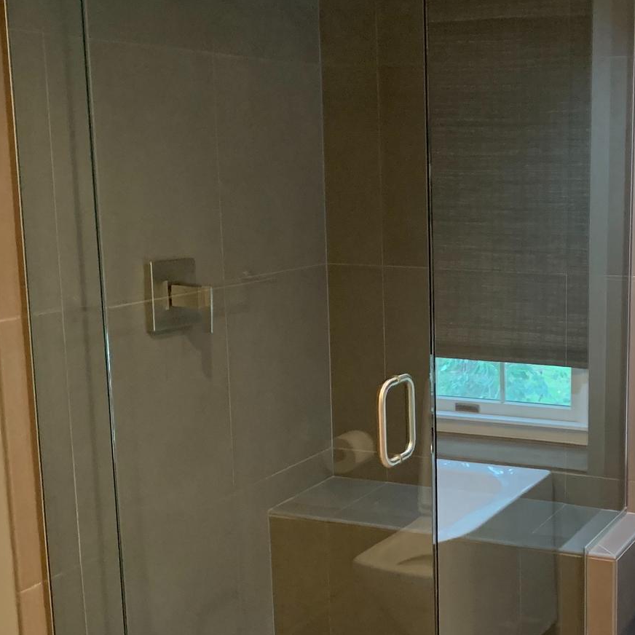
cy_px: 347
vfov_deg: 31.6
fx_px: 1121
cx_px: 516
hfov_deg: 30.8
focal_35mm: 54
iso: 320
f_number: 1.8
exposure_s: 1/30
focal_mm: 4.25
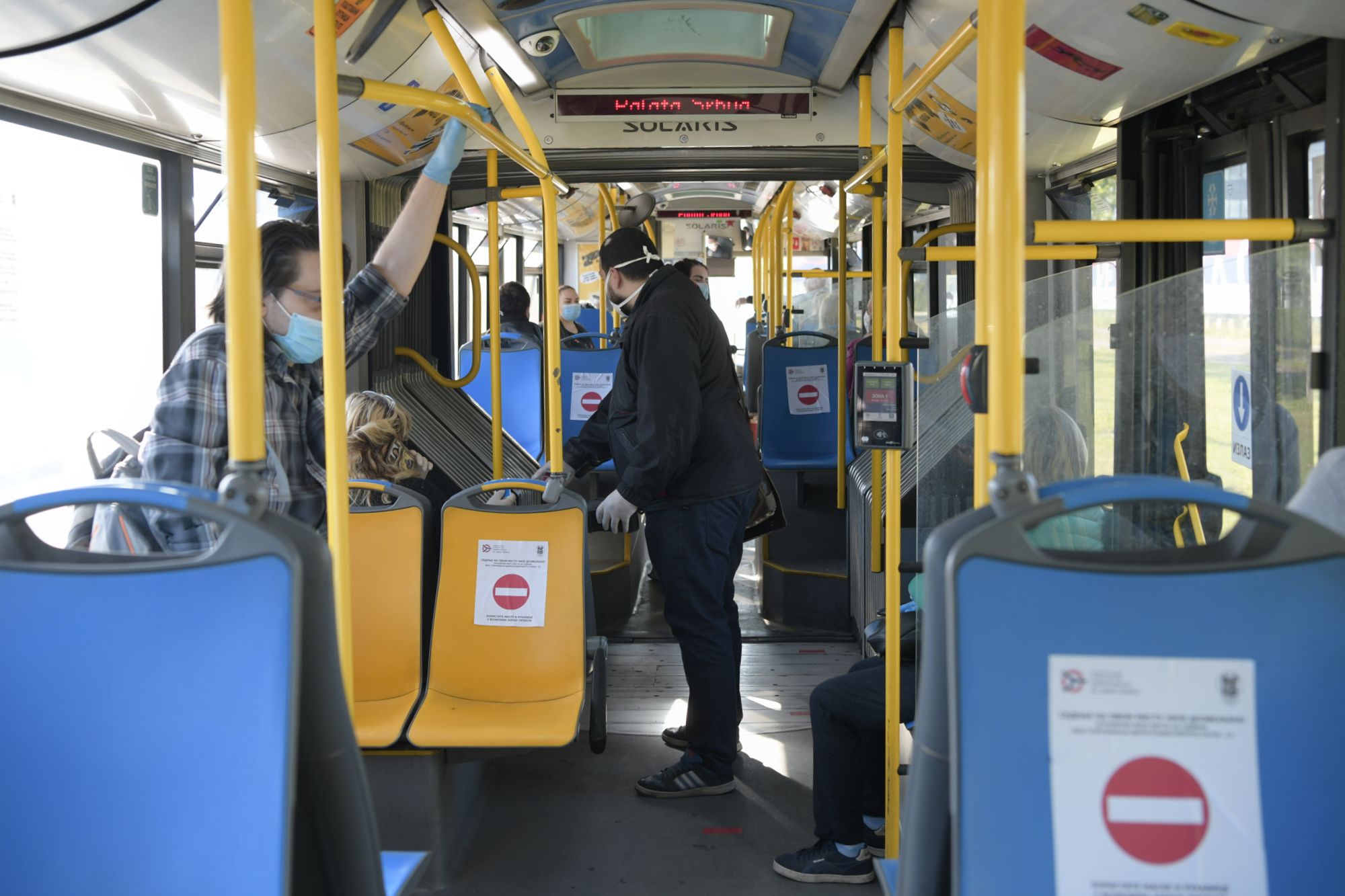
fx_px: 1569
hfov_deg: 46.4
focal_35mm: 42
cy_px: 448
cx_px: 672
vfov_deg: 31.9
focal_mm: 42
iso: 640
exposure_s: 1/200
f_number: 4
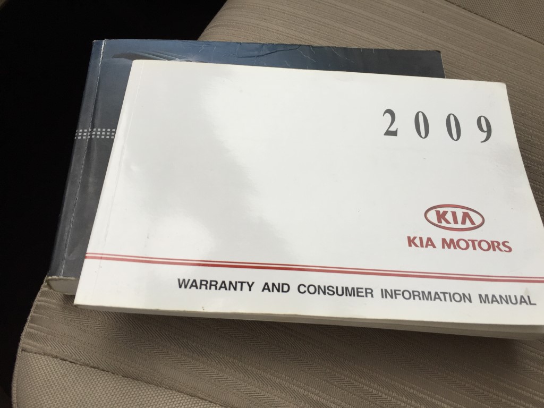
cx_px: 272
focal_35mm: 29
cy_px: 204
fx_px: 456
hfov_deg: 61.7
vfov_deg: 48.2
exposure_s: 1/120
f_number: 2.2
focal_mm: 4.15
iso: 40
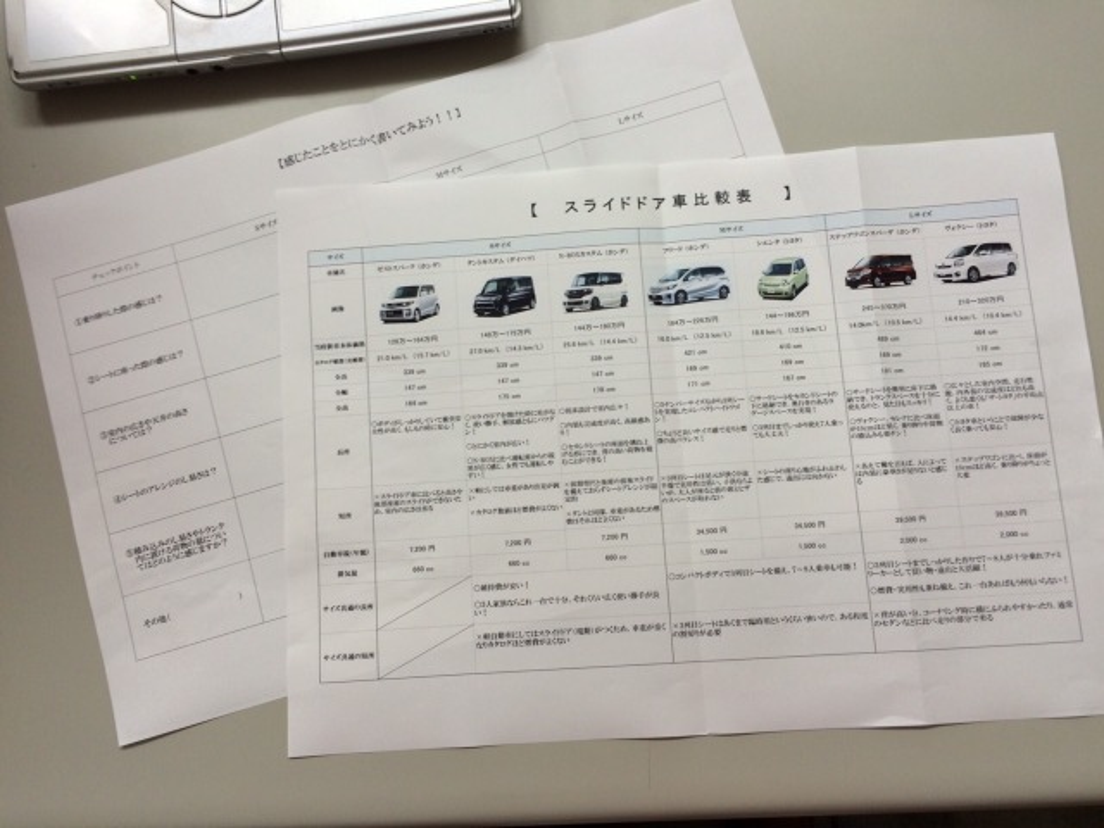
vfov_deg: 48.2
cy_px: 414
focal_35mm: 29
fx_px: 925
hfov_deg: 61.7
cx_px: 552
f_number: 2.2
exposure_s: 1/50
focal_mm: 4.15
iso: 40
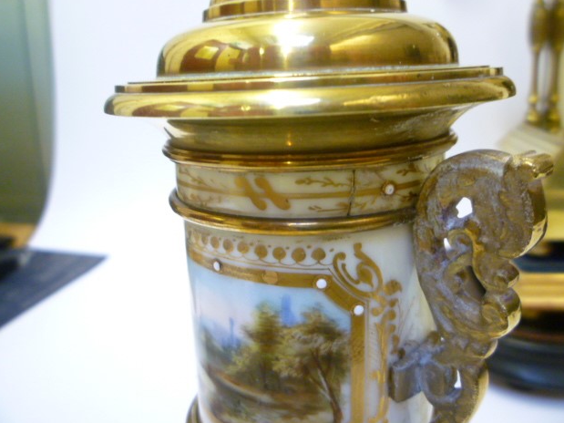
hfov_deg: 60.0
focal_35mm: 30
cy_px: 208
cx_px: 289
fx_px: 489
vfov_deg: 46.8
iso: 400
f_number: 3.3
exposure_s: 1/30
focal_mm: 5.2
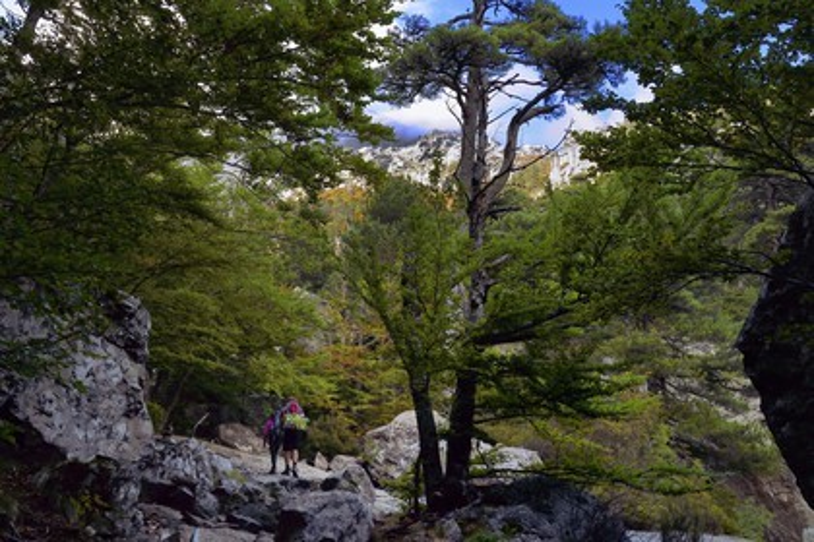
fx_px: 723
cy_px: 271
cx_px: 407
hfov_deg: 58.7
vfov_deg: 41.1
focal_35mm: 32
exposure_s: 1/125
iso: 800
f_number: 10
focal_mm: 32
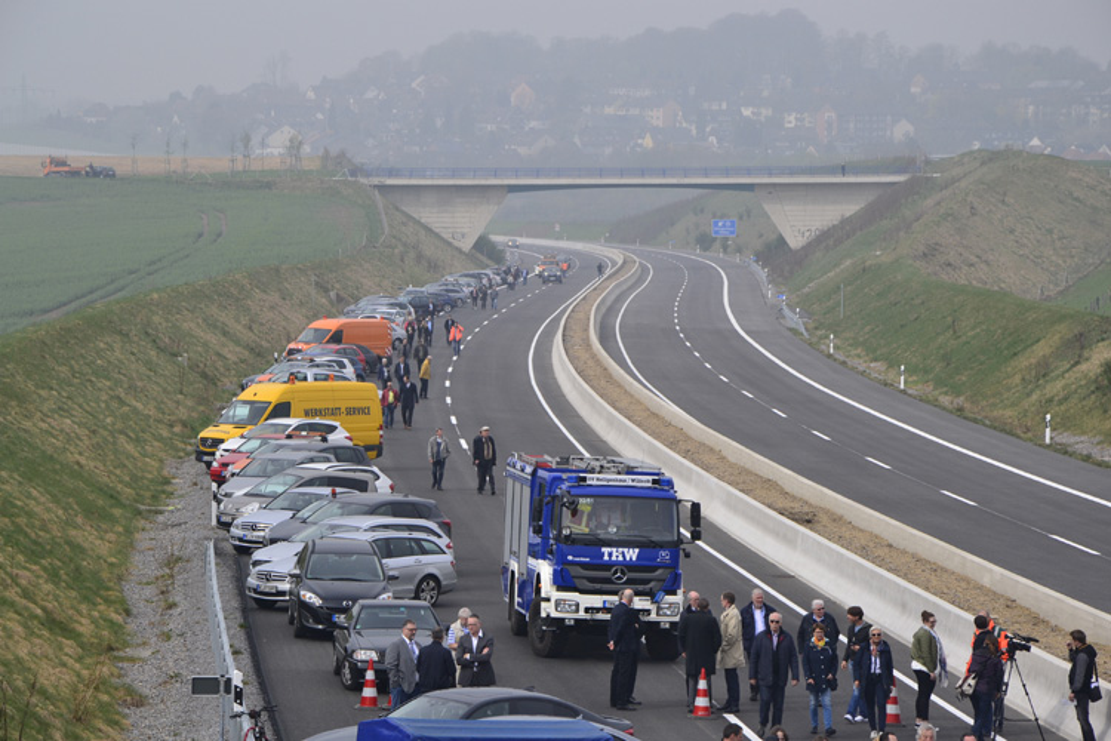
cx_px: 556
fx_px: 4860
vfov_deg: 8.7
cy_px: 370
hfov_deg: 13.0
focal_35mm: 158
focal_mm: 105
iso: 360
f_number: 11
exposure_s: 1/500
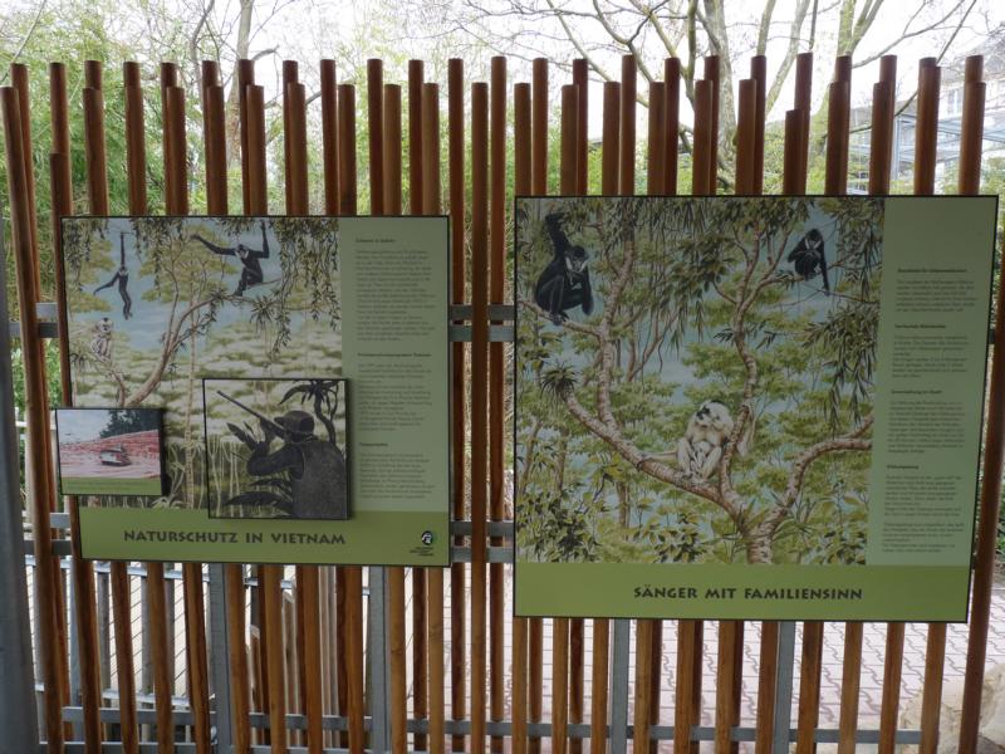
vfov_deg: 51.4
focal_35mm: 27
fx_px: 784
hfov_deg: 65.3
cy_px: 377
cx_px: 502
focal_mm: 4.8
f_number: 4
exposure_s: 1/100
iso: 100
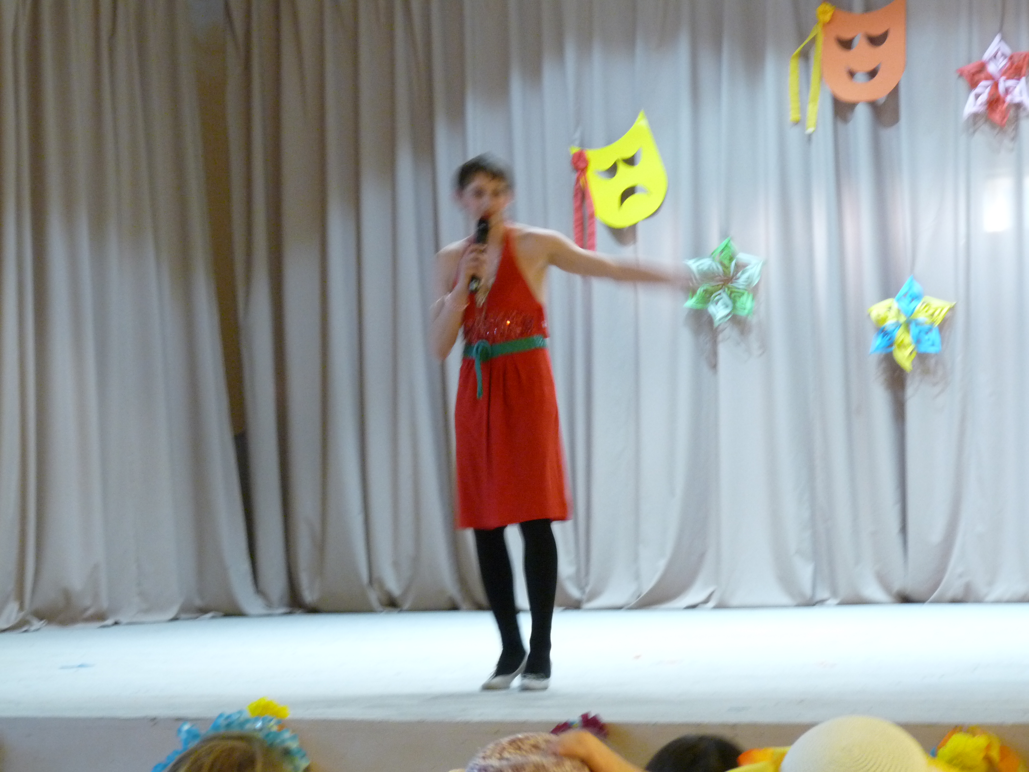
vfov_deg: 15.1
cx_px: 514
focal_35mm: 98
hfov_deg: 20.0
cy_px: 386
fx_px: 2913
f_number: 3.6
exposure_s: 1/8
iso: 400
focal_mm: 17.4
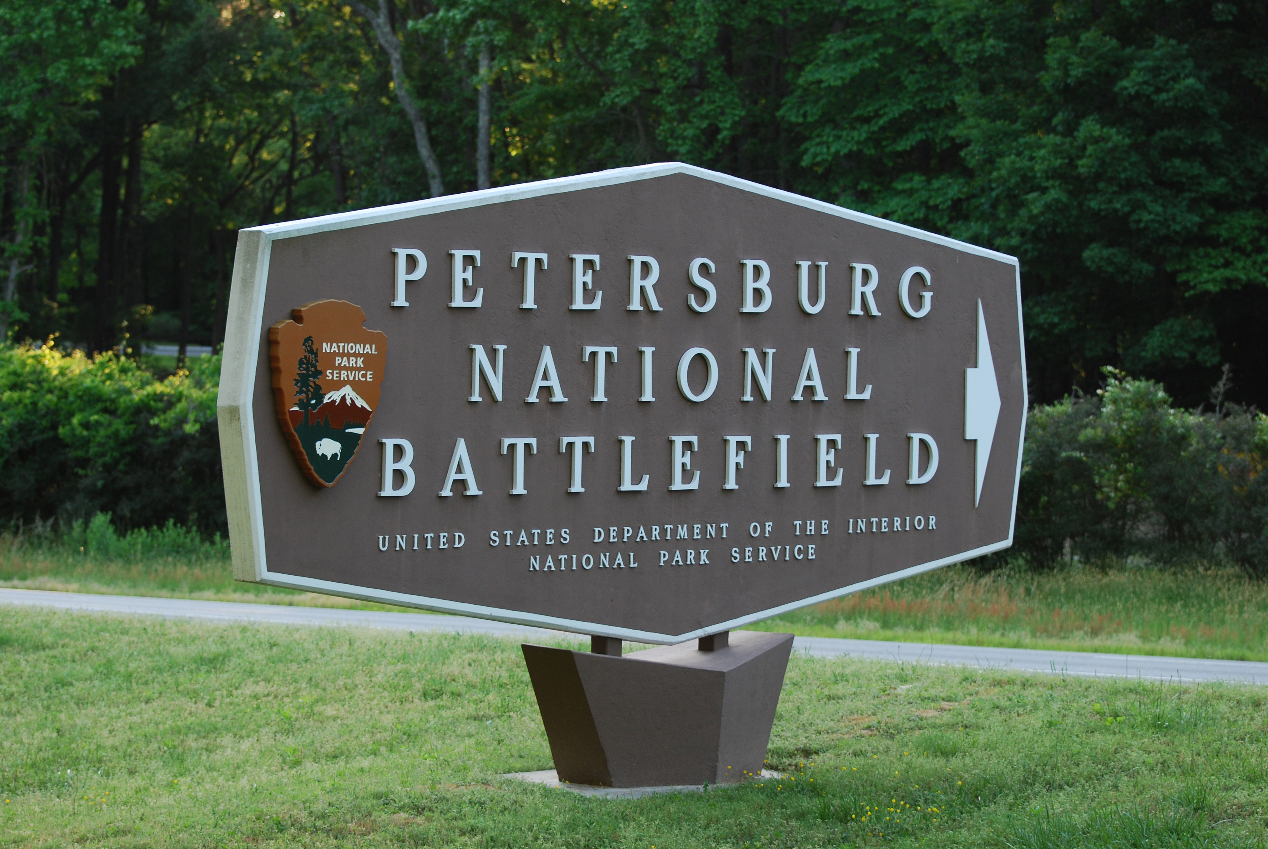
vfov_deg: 13.1
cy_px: 424
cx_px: 634
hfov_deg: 19.4
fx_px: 3703
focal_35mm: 105
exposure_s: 1/125
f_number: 4.5
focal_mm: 70
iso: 280
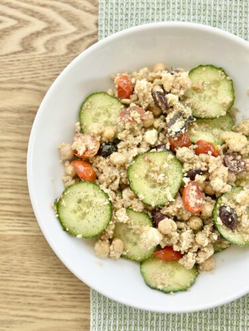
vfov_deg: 39.7
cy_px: 166
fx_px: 460
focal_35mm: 48
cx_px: 124
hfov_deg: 30.3
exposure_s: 1/121
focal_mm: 6.86
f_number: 1.78
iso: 100
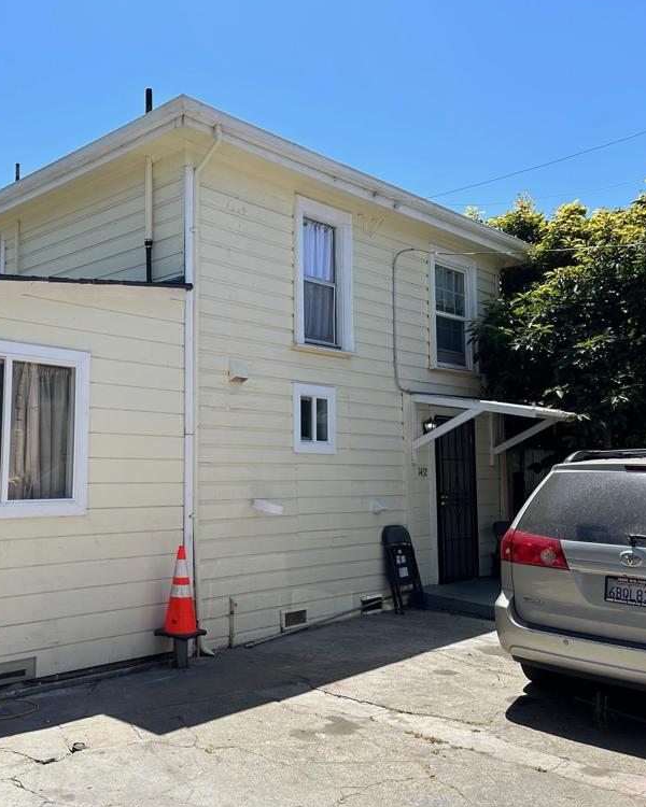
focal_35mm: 32
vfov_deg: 55.7
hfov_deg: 44.3
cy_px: 404
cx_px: 162
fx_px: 765
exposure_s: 1/3155
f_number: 1.78
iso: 80
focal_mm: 6.86
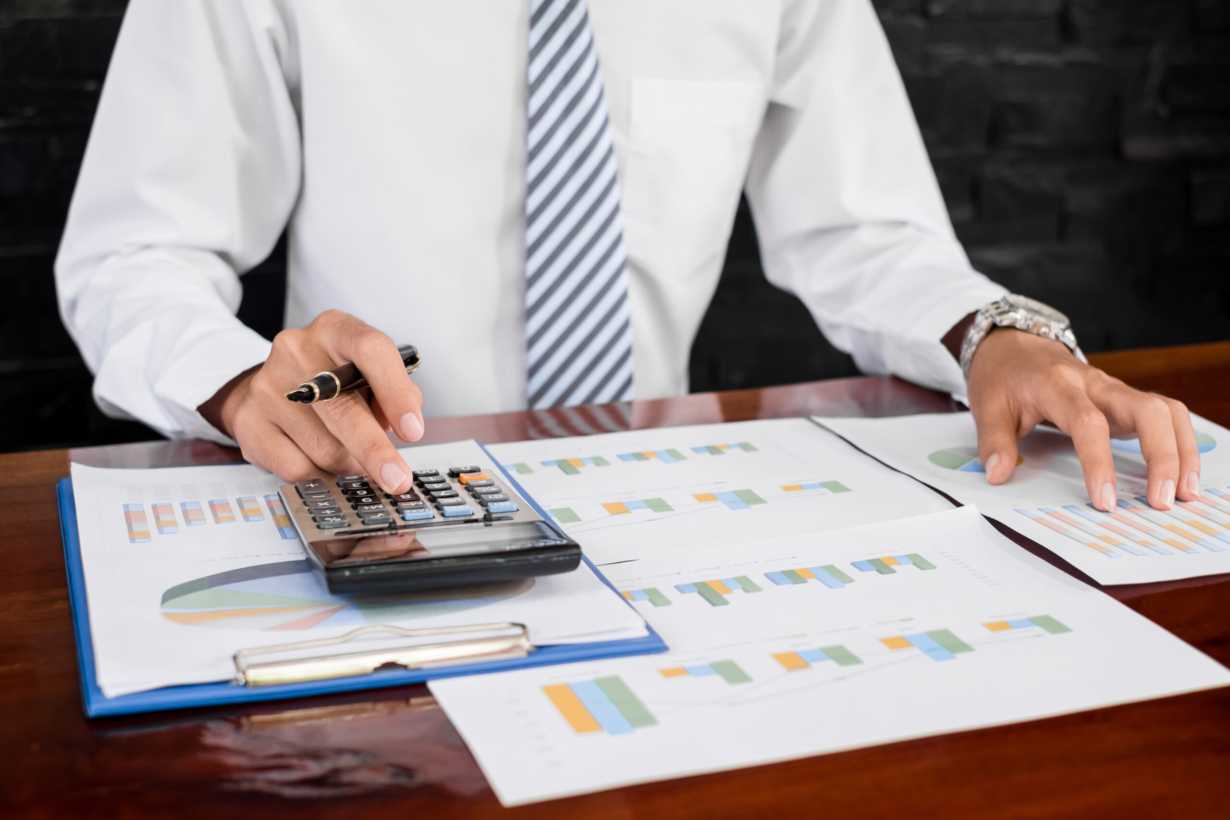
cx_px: 615
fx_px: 1811
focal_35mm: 53
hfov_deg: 37.5
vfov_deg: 25.5
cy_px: 410
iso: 400
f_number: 2.8
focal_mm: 35
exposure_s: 1/100
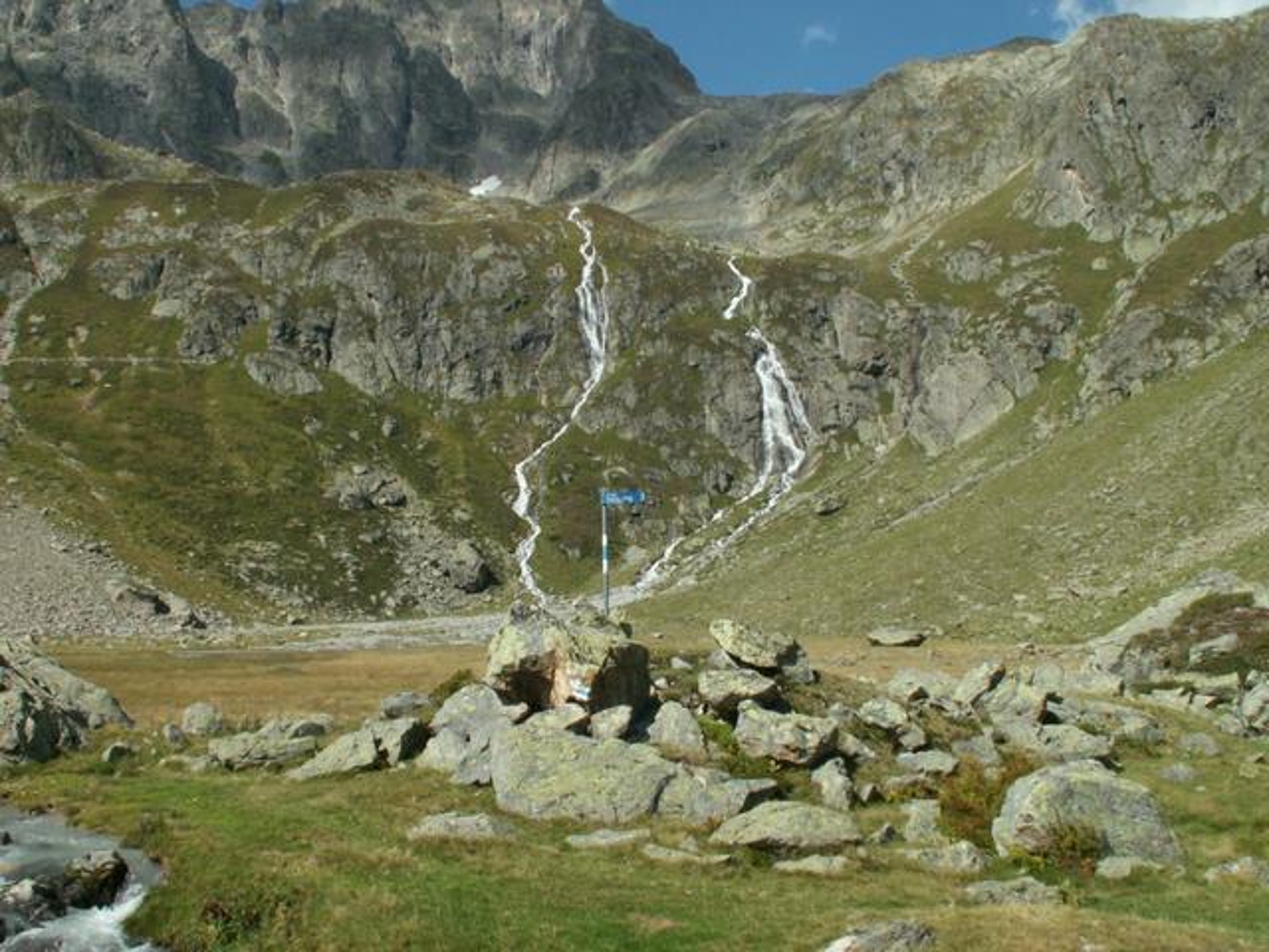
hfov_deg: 52.6
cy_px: 476
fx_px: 1283
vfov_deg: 40.7
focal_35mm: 35
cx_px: 634
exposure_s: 1/160
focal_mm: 5.86
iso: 50
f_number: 8
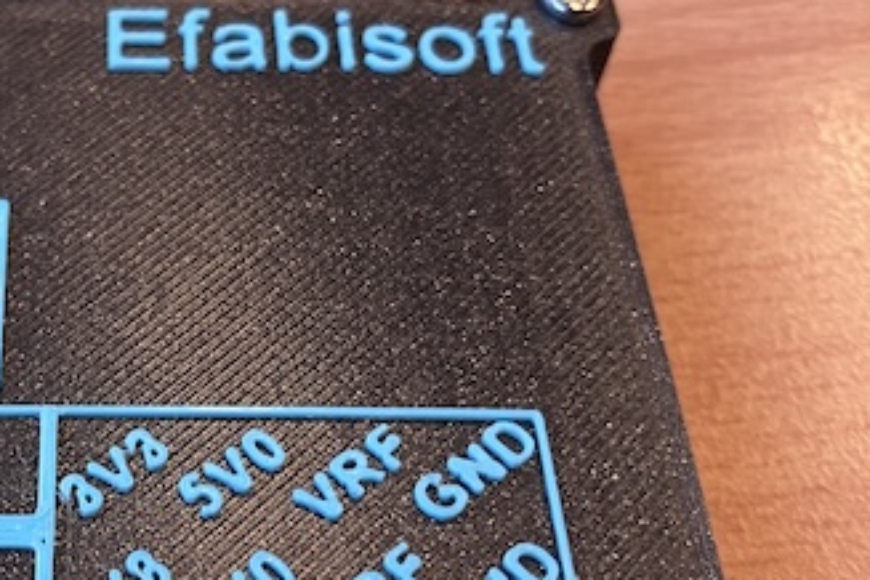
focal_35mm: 57
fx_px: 1377
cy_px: 444
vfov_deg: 23.5
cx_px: 72
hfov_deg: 33.1
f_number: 1.8
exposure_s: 1/50
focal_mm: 3.99
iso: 80
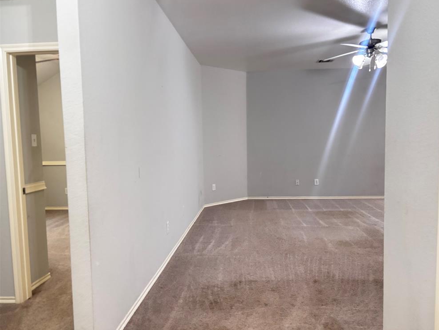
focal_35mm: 27
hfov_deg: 65.3
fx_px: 342
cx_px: 228
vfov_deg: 51.4
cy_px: 161
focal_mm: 5.96
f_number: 1.6
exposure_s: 1/60
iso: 400
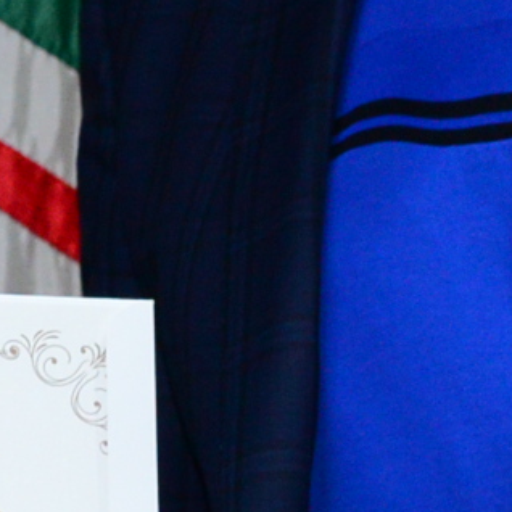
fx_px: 6995
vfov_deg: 4.2
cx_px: -839
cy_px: 309
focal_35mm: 418
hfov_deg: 4.1
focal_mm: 52
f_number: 4.5
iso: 2500
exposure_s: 1/100
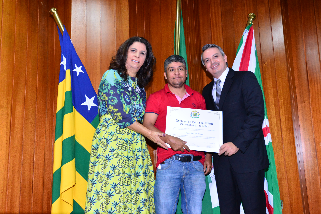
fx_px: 312
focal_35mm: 35
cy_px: 107
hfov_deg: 54.4
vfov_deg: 37.9
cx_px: 160
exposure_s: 1/250
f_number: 5.6
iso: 4000
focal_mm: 35
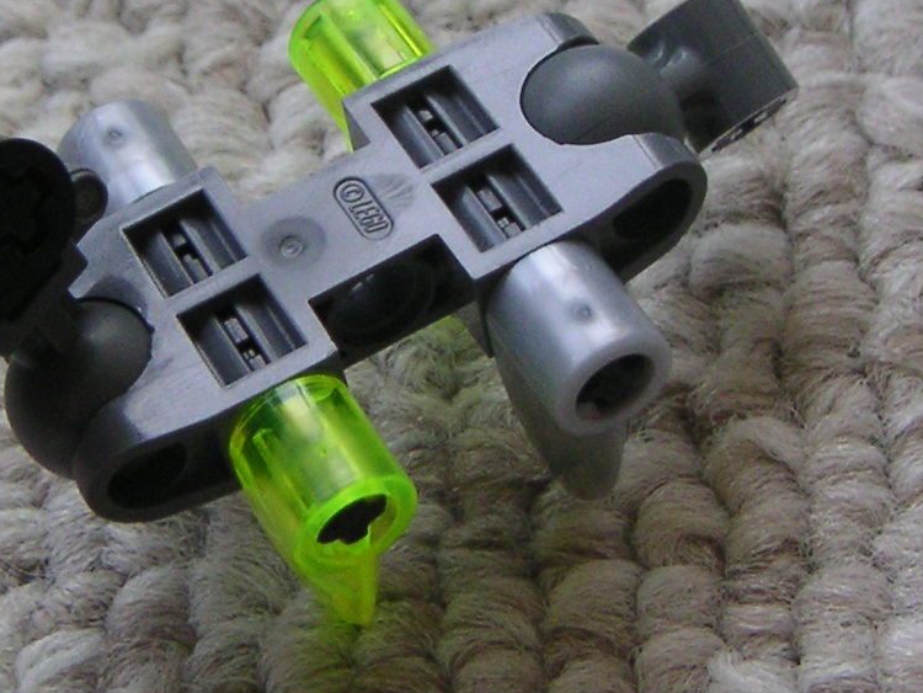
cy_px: 231
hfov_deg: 19.3
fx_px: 2694
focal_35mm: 101
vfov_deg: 14.6
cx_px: 208
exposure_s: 1/30
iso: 100
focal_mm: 5.7
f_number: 2.8
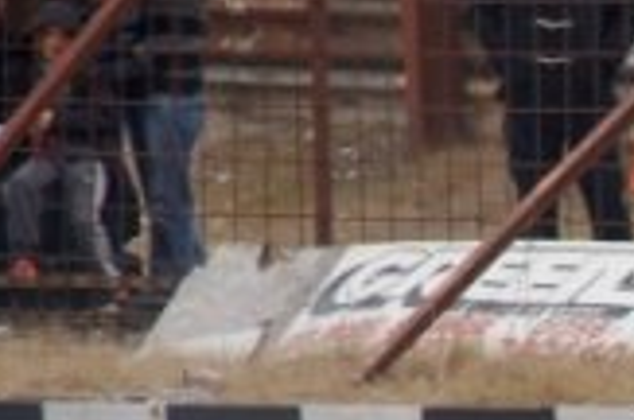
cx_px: 1097
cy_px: 576
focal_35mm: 797
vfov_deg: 1.7
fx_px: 14008
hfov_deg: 2.6
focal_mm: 135
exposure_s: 1/640
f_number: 6
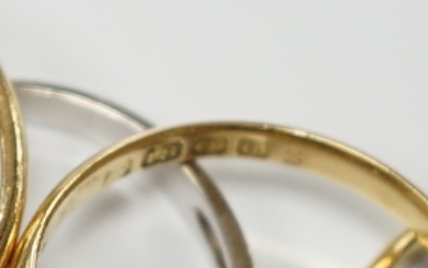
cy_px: 338
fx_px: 4238
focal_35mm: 363
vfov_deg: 3.6
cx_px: -106
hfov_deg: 5.7
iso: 160
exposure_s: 1/60
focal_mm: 30
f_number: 3.5
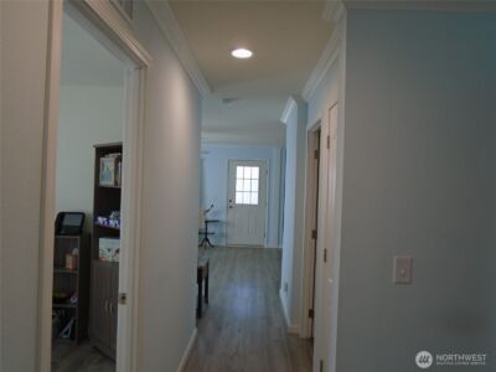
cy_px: 186
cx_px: 248
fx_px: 373
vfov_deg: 53.1
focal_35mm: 26
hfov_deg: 67.3
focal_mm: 4.6
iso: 100
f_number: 3.2
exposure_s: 1/40
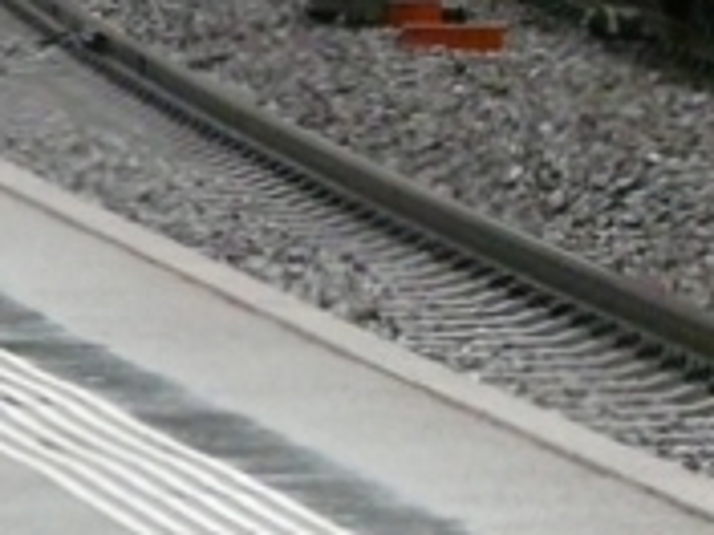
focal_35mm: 665
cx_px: 1558
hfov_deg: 3.0
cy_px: -482
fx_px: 13716
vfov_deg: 2.2
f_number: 3.6
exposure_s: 1/250
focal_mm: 19.2
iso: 500
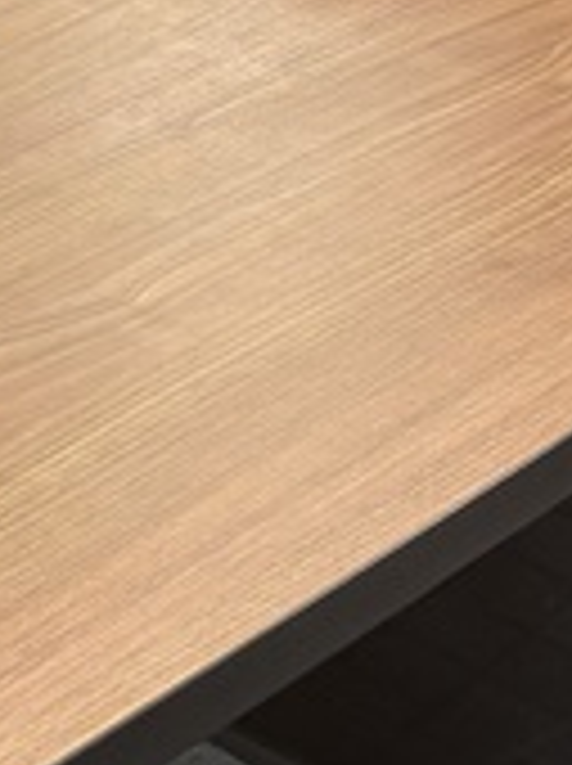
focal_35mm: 157
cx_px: -491
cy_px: -162
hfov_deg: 9.0
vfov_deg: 12.3
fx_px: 3468
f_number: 1.6
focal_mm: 5.96
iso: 80
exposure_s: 1/60
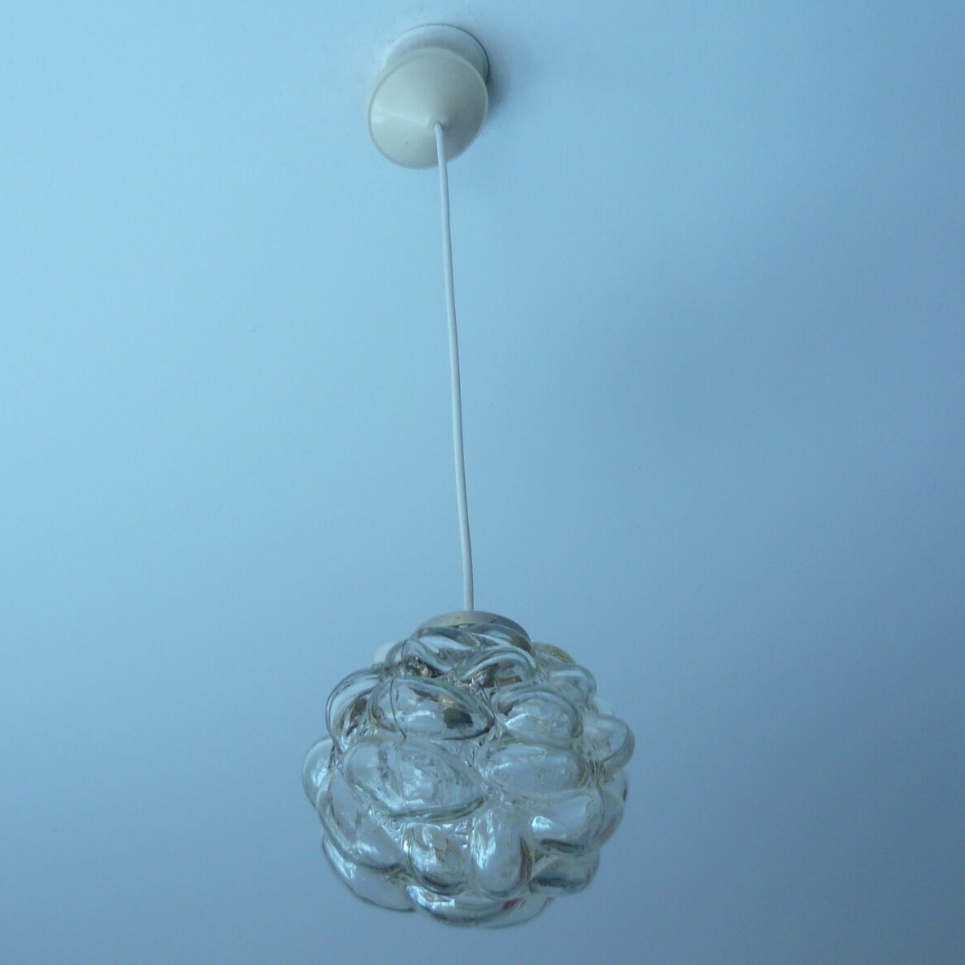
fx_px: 1703
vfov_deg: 31.6
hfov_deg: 31.5
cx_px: 358
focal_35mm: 54
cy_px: 489
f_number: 2.8
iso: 100
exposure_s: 1/125
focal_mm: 5.5
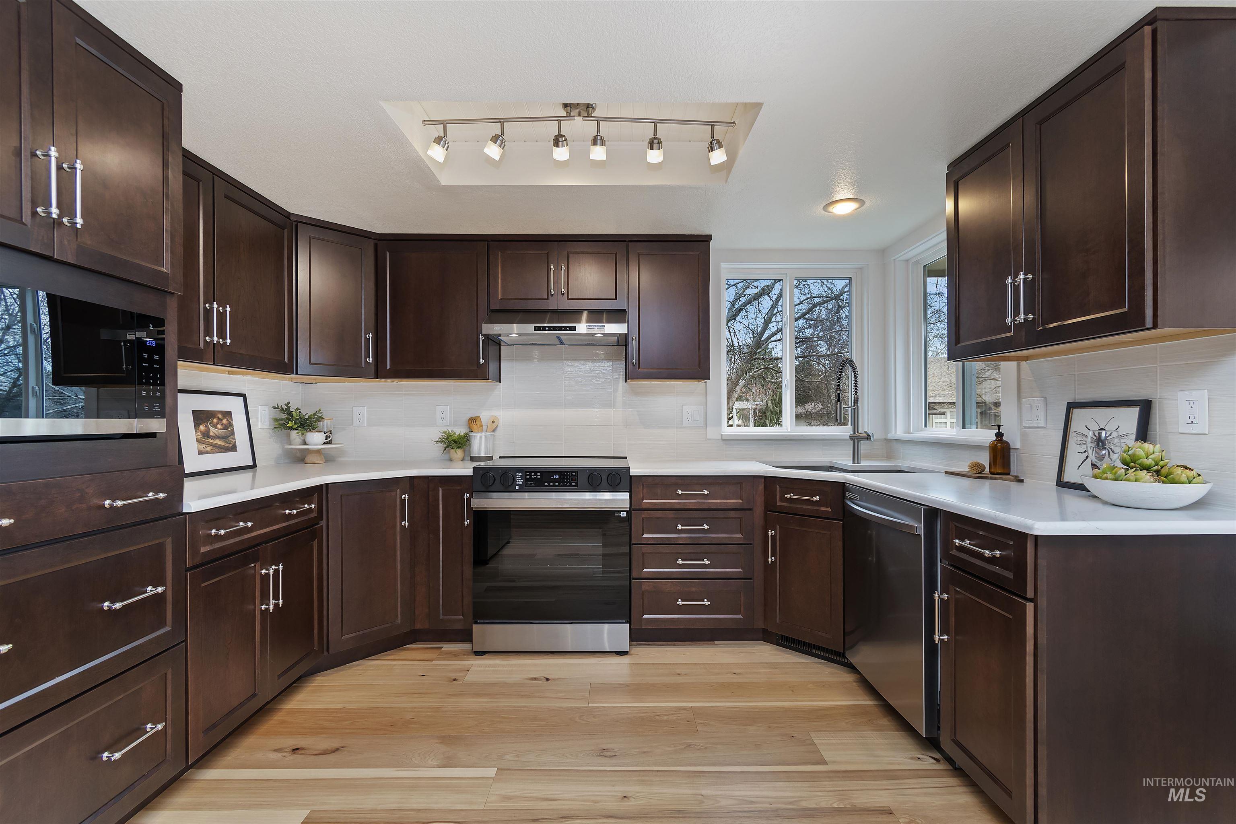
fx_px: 515
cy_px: 412
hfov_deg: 100.4
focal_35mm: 15
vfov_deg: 77.3
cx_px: 618
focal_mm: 10
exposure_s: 1/20
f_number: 6.3
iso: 320
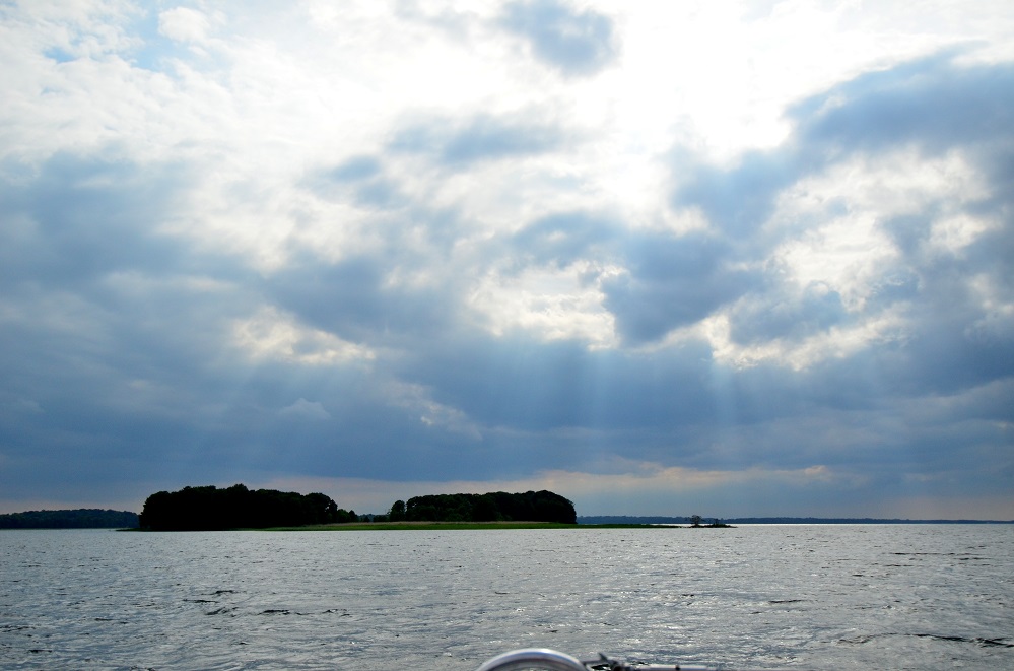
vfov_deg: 36.7
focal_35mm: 36
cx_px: 507
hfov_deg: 53.2
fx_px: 1012
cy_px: 336
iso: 560
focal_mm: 24
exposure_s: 1/8000
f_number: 4.5
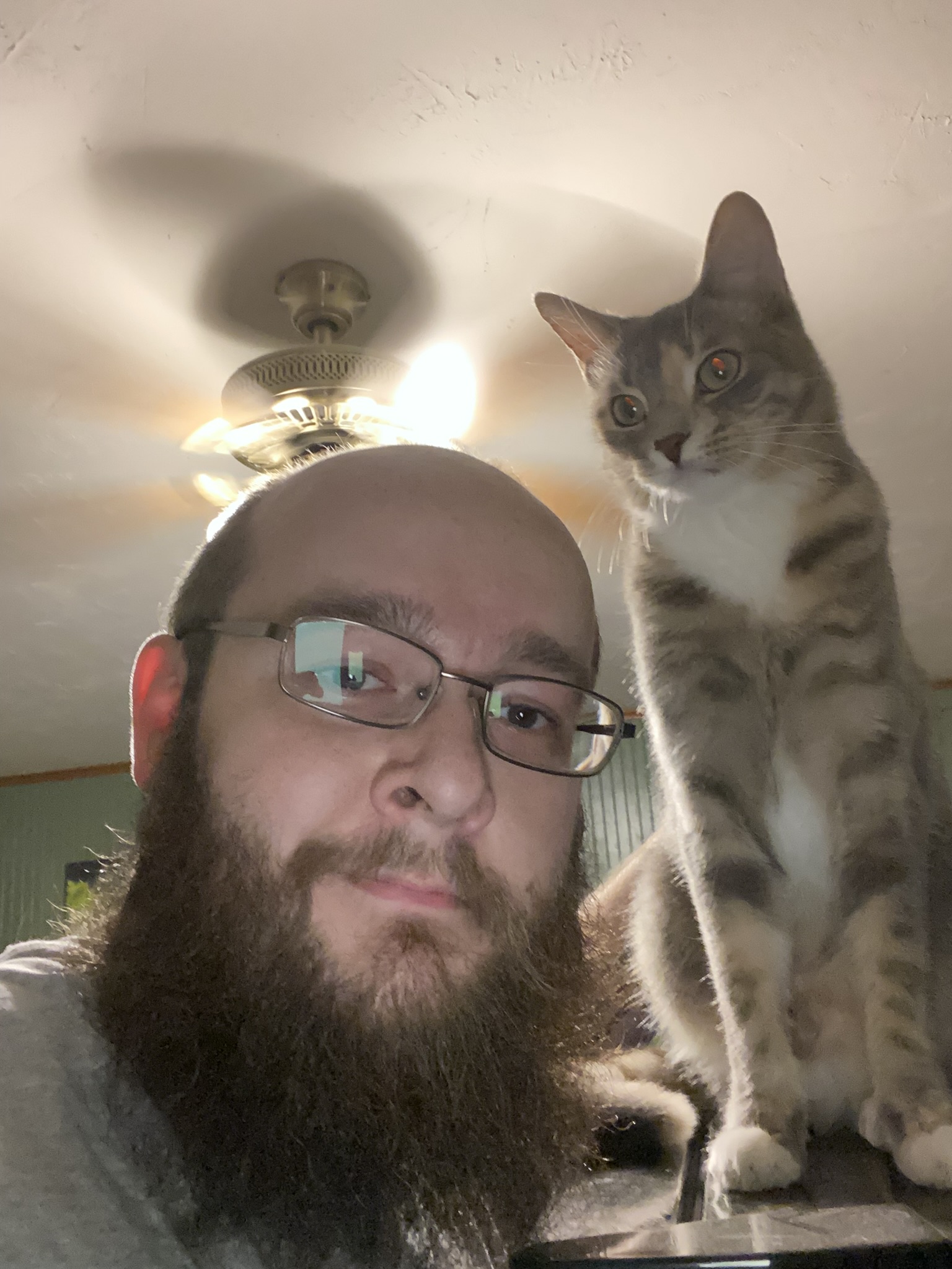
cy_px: 634
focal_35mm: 30
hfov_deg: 46.8
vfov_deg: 60.0
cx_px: 476
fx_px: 1100
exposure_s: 1/30
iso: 1000
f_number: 2.2
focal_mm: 2.71
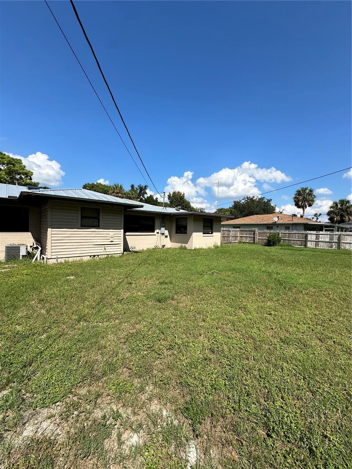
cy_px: 234
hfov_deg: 85.7
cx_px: 176
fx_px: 190
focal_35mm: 14
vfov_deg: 102.1
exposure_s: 1/2506
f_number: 2.2
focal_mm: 2.22
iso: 50
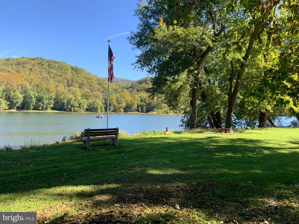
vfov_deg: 48.2
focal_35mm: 29
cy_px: 112
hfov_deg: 61.7
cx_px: 150
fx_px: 250
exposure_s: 1/465
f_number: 1.8
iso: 16
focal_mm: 3
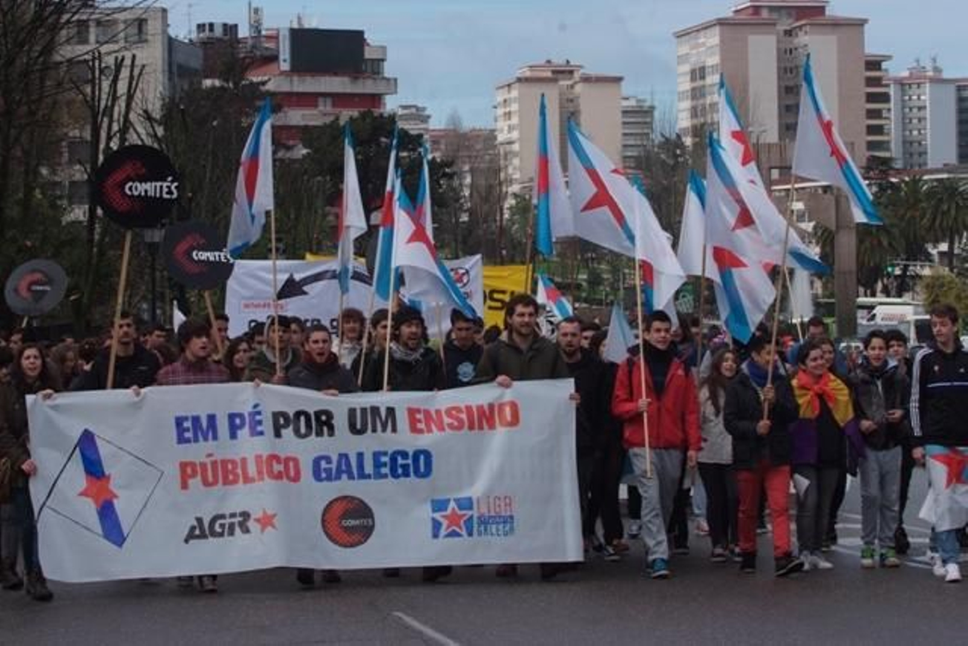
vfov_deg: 13.1
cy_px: 323
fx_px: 2824
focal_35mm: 105
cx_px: 484
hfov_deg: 19.4
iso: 400
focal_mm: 70
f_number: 10
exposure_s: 1/320
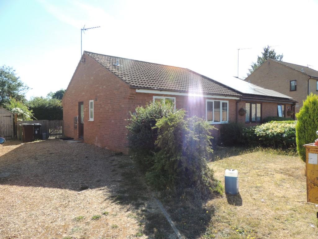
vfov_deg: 56.8
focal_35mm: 24
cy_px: 120
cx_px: 159
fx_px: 220
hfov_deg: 71.6
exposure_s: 1/500
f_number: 3
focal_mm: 4.3
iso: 100
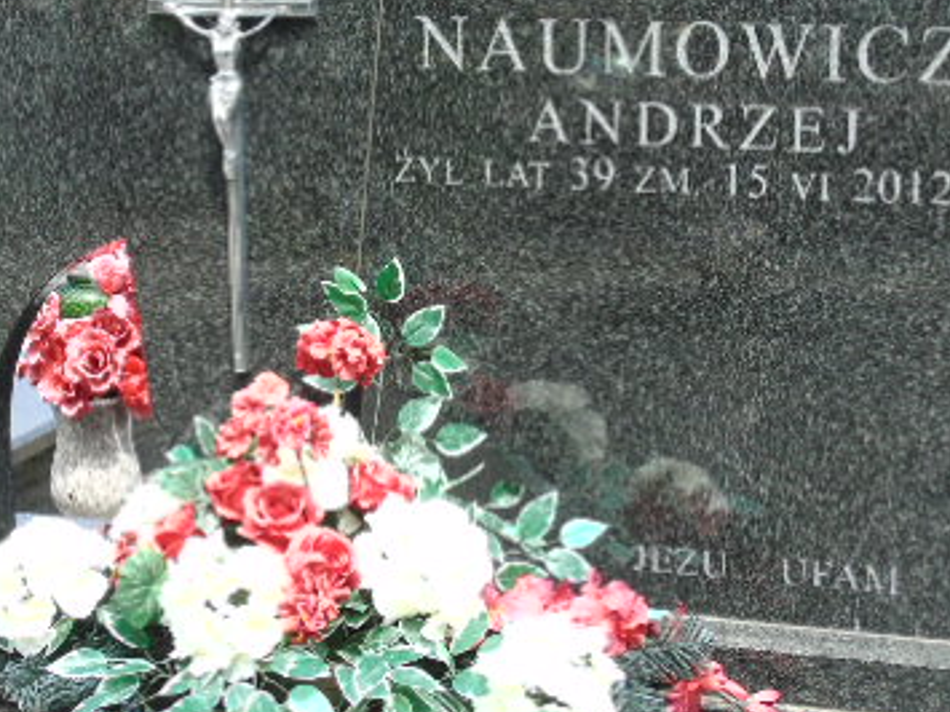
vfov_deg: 17.8
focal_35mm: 83
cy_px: 321
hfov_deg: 23.6
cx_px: 420
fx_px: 2277
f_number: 4.1
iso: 80
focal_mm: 8.2
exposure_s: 1/400
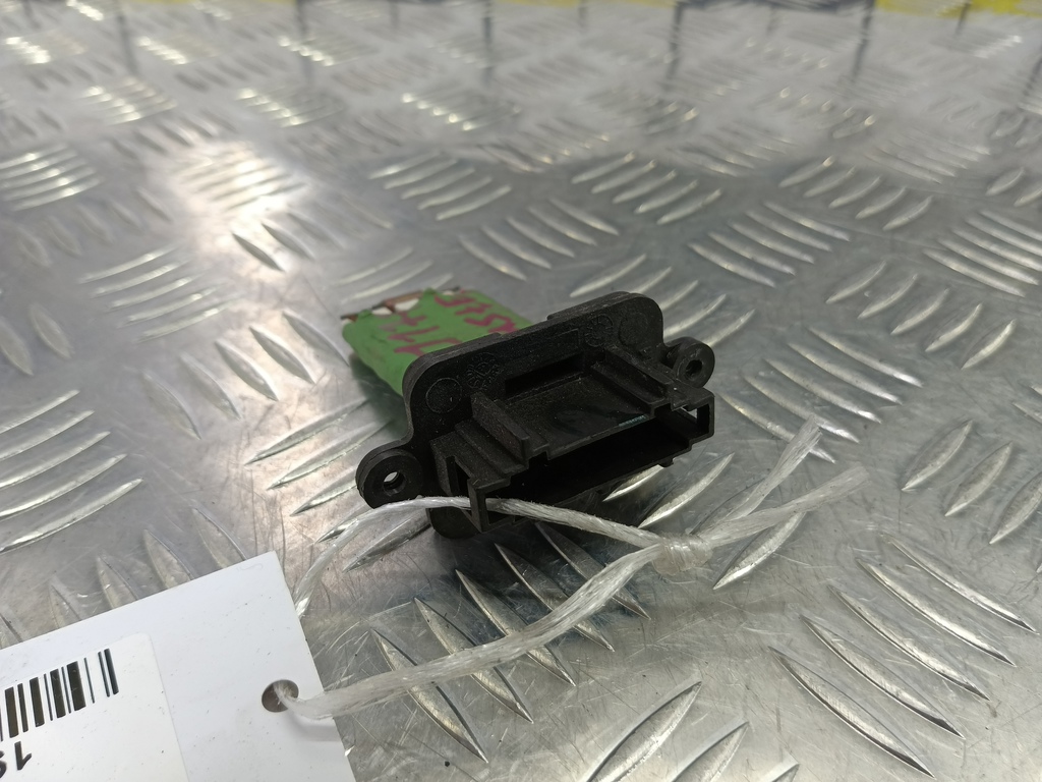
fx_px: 692
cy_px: 391
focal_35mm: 23
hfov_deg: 73.9
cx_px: 521
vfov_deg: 58.9
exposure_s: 1/50
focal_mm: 4.11
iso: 113
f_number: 1.6
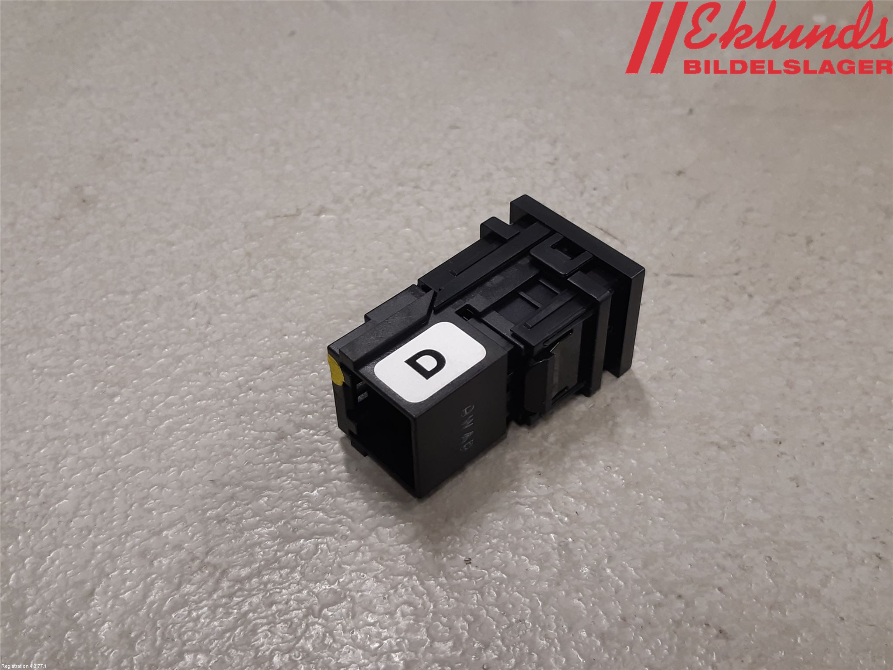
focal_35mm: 26
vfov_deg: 53.1
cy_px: 335
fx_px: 671
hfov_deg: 67.3
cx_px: 446
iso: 100
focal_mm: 3.93
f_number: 1.7
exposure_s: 1/50
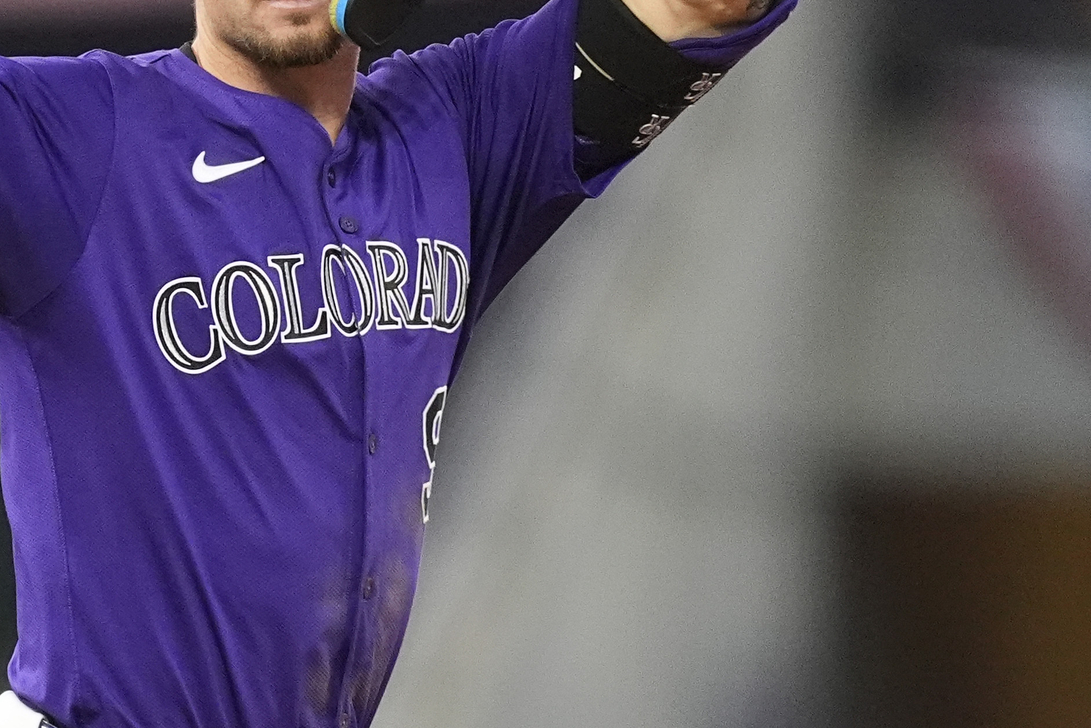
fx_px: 58091
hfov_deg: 1.1
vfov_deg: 0.7
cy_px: 469
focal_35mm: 1917
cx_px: 83
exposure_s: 1/2000
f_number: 4
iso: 5000
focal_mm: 600
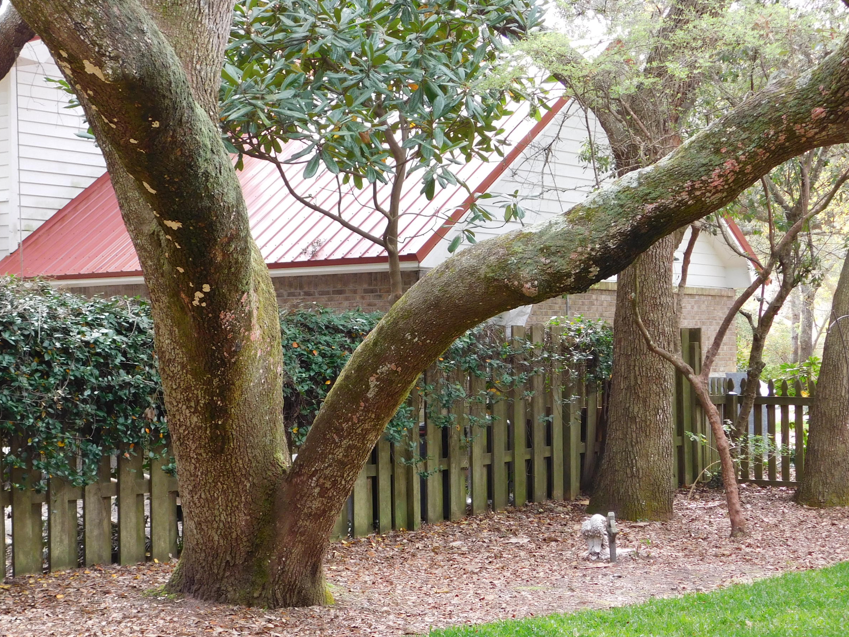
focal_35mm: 74
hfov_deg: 26.3
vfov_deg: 19.9
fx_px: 1815
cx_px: 431
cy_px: 345
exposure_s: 1/60
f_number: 4
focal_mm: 10.4
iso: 125
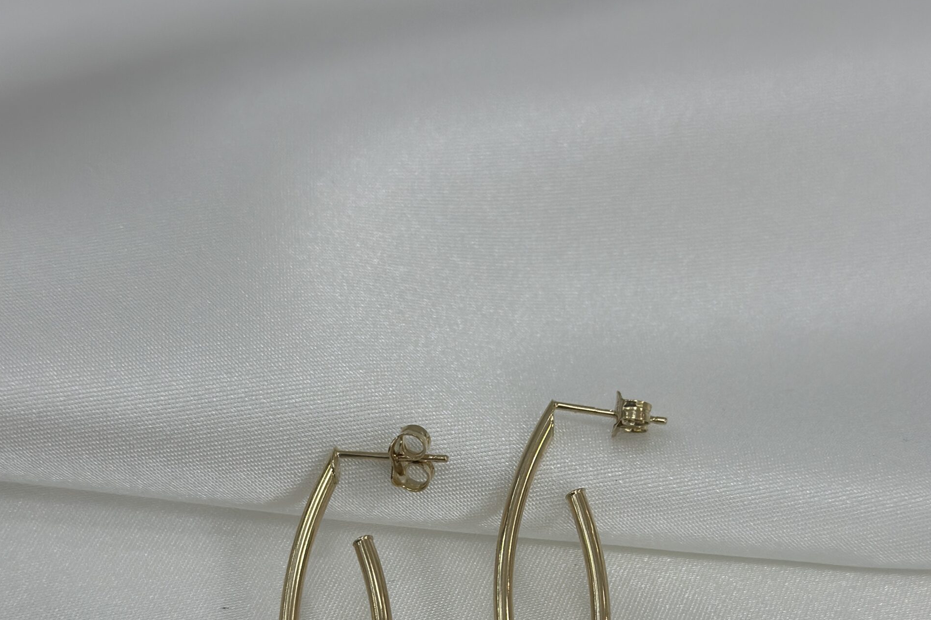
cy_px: 588
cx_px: 466
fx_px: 1733
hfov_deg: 30.1
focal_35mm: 67
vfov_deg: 19.8
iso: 80
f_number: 1.78
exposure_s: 1/823
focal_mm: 6.86
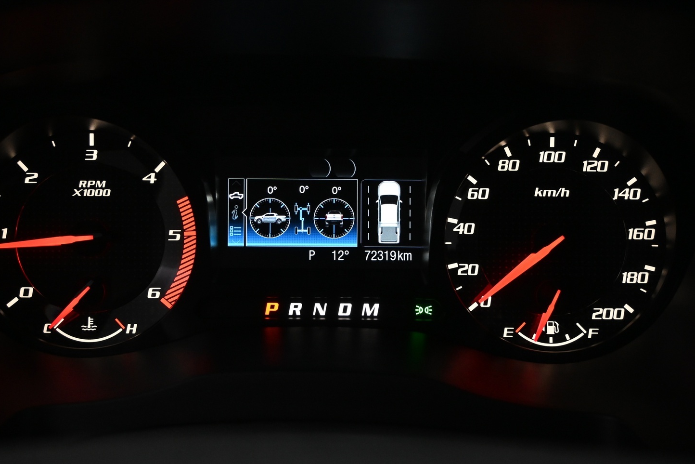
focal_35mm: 46
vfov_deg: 29.1
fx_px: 893
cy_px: 231
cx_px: 323
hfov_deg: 42.5
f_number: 4.5
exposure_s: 1/40
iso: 1800
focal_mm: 27.5
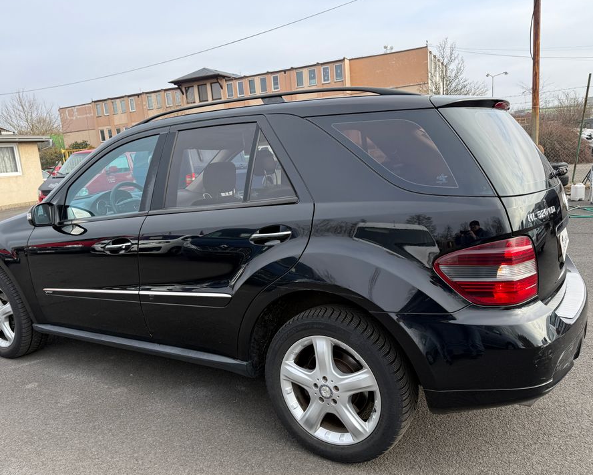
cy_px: 248
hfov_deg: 64.0
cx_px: 277
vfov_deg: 53.2
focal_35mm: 27
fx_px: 474
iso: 80
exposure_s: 1/909
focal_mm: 6.76
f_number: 1.78
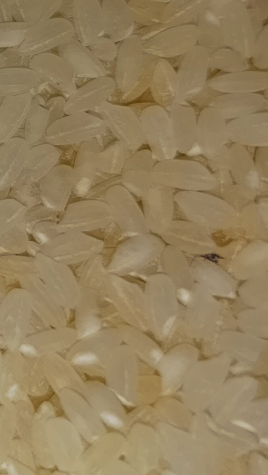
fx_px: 1073
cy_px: 107
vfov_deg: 24.7
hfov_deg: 12.3
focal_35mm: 85
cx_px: -300
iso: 53
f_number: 1.65
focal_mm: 6.11
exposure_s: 1/100
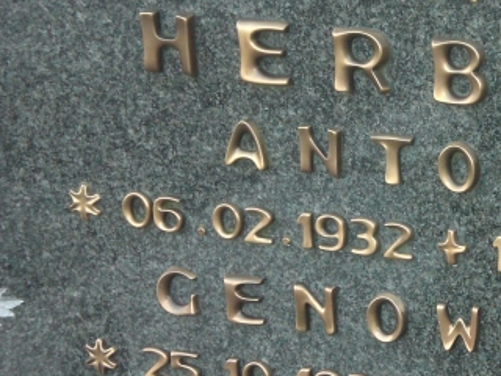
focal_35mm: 200
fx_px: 2895
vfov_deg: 7.4
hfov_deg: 9.8
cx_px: 490
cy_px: 229
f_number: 5.4
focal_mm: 16.51
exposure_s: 1/30
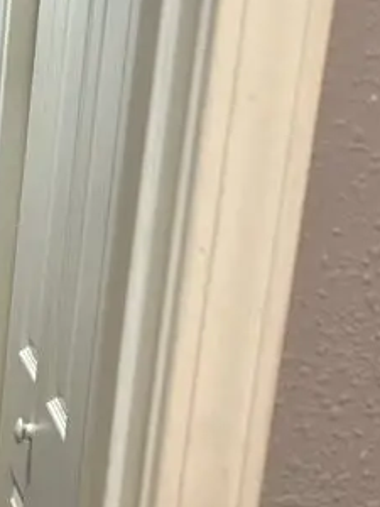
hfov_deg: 12.9
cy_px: 416
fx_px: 1522
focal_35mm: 104
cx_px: -302
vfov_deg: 18.7
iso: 125
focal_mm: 5.7
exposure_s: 1/60
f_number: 1.5
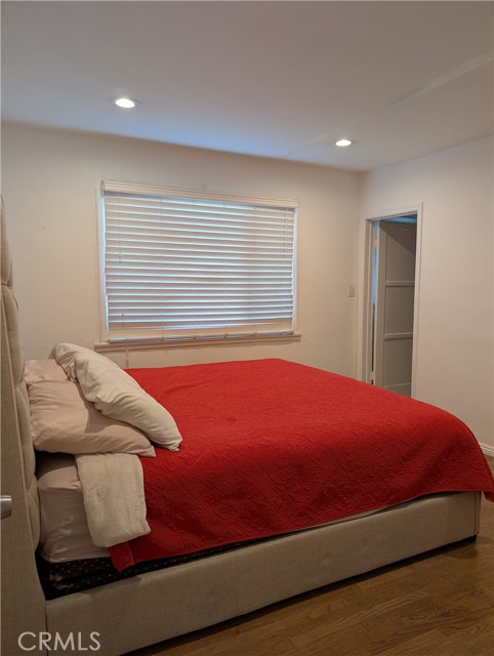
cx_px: 247
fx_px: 455
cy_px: 328
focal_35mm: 24
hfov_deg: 56.9
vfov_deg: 71.5
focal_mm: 6.9
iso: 68
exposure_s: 1/40
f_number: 1.68
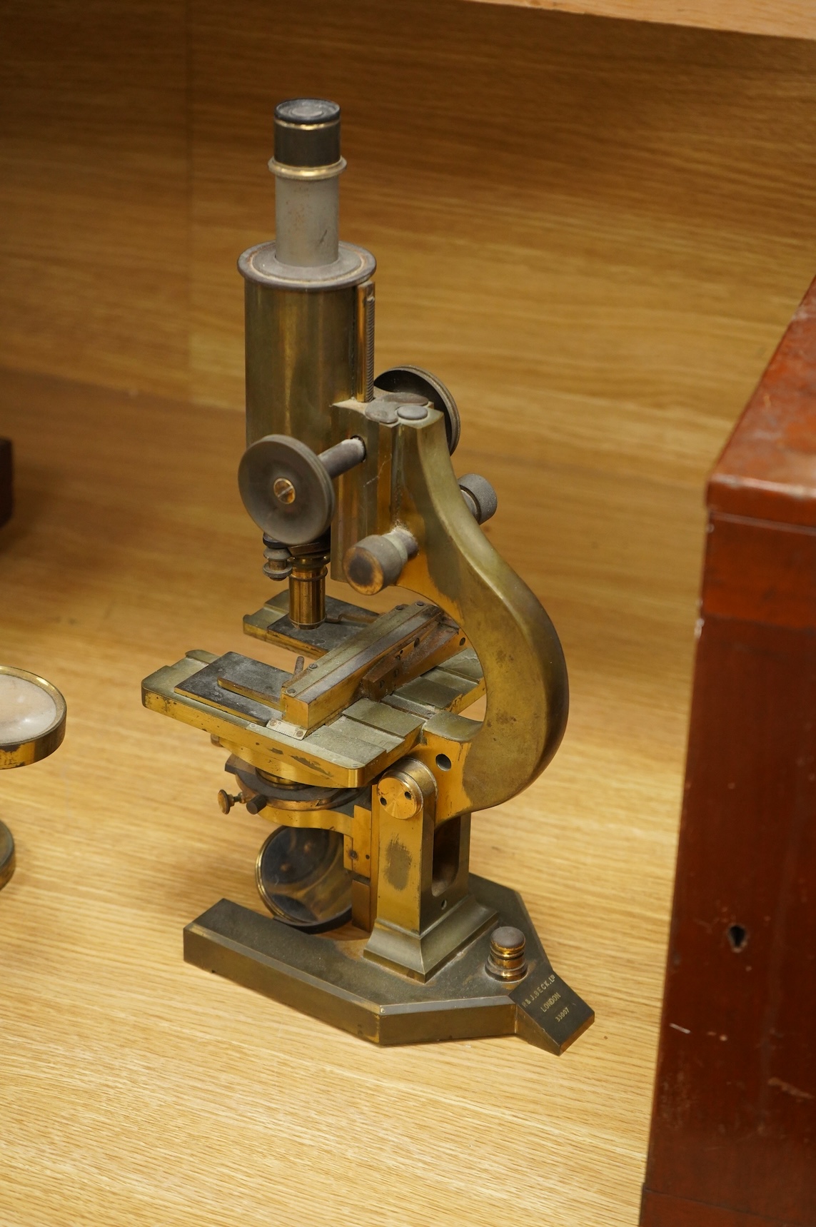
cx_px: 408
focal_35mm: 70
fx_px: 2384
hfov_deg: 19.4
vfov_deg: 28.9
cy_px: 614
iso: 4000
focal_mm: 70
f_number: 5.6
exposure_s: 1/200
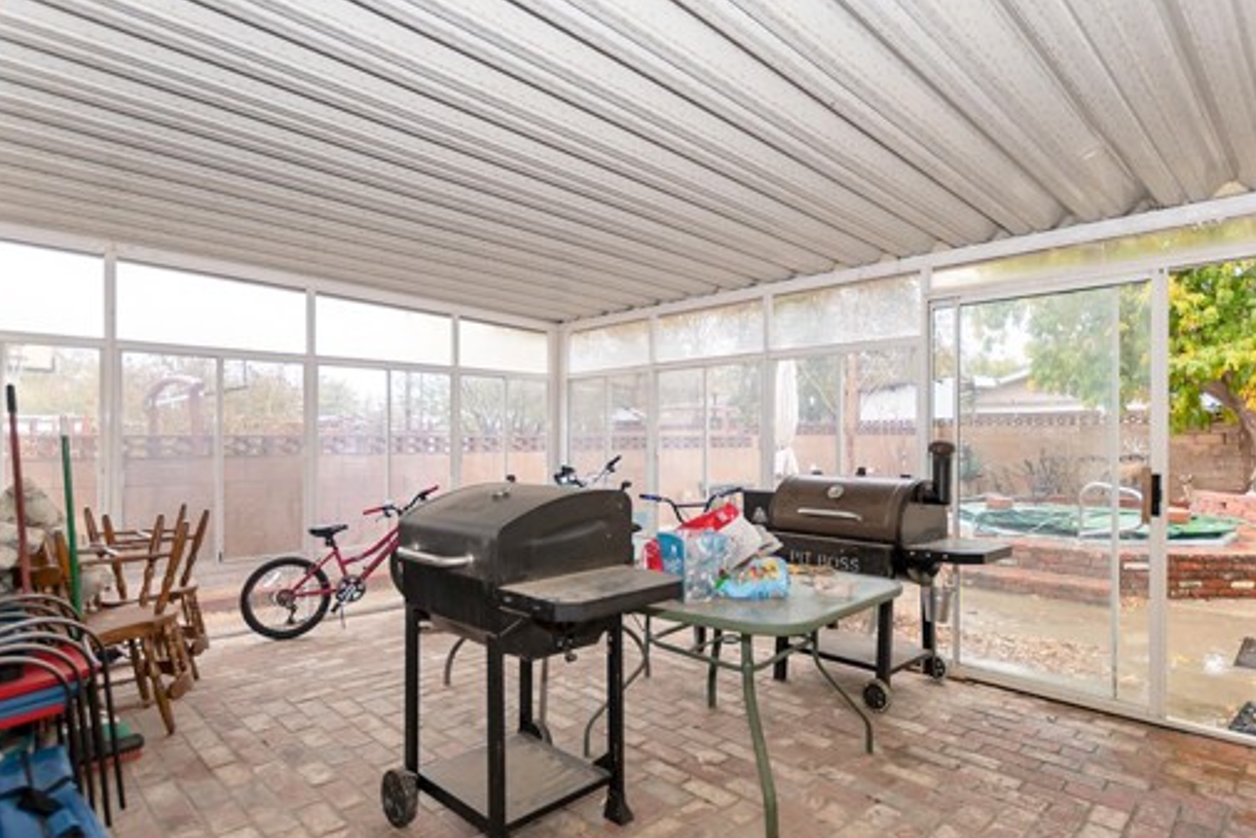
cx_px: 662
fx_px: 663
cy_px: 429
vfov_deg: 64.6
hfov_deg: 86.8
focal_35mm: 19
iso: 320
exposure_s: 1/160
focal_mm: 10
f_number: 3.5
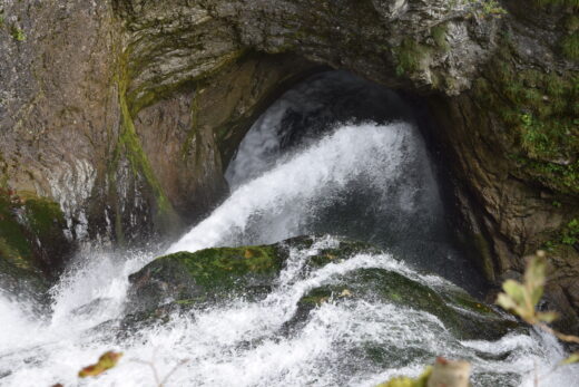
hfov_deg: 28.1
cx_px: 290
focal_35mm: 72
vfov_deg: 18.9
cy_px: 194
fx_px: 1158
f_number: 7.1
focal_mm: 48
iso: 400
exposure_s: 1/200
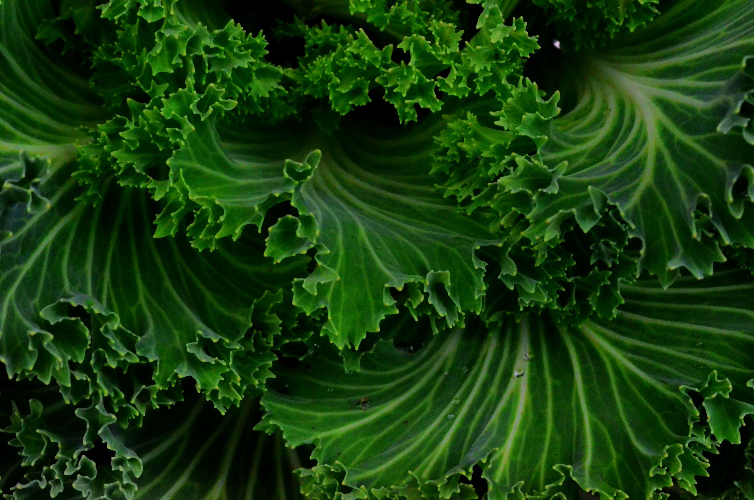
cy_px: 250
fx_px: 1568
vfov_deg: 18.1
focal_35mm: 75
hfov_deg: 27.0
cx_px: 377
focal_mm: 50
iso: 6400
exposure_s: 1/800
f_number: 18
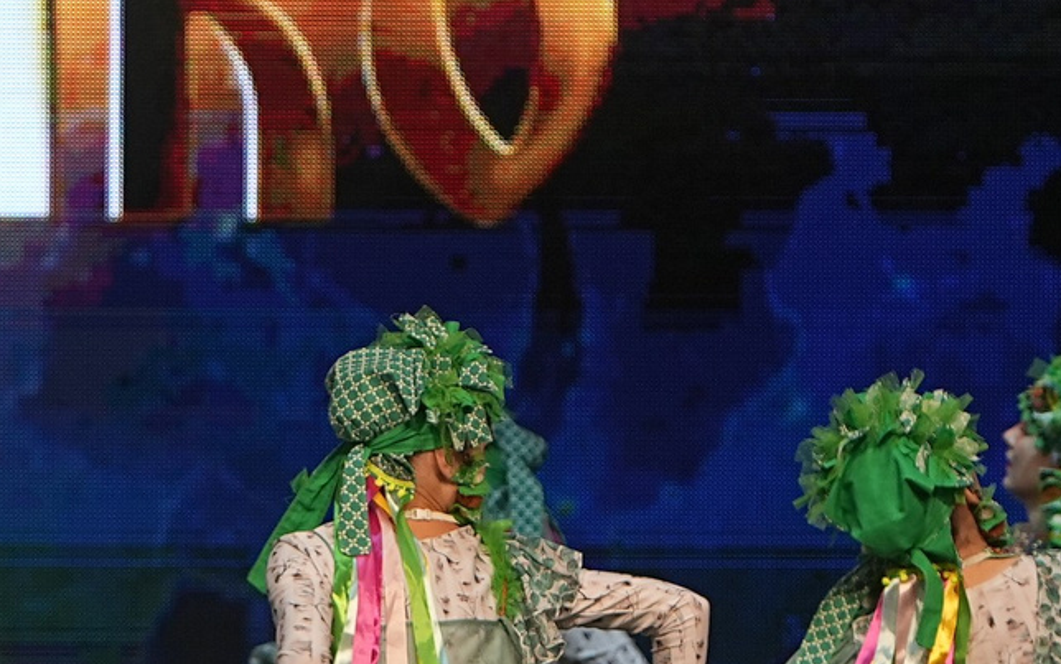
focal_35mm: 486
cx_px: -25
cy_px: 334
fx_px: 14058
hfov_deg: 4.3
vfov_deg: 2.7
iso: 640
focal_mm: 120
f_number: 4
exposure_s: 1/200
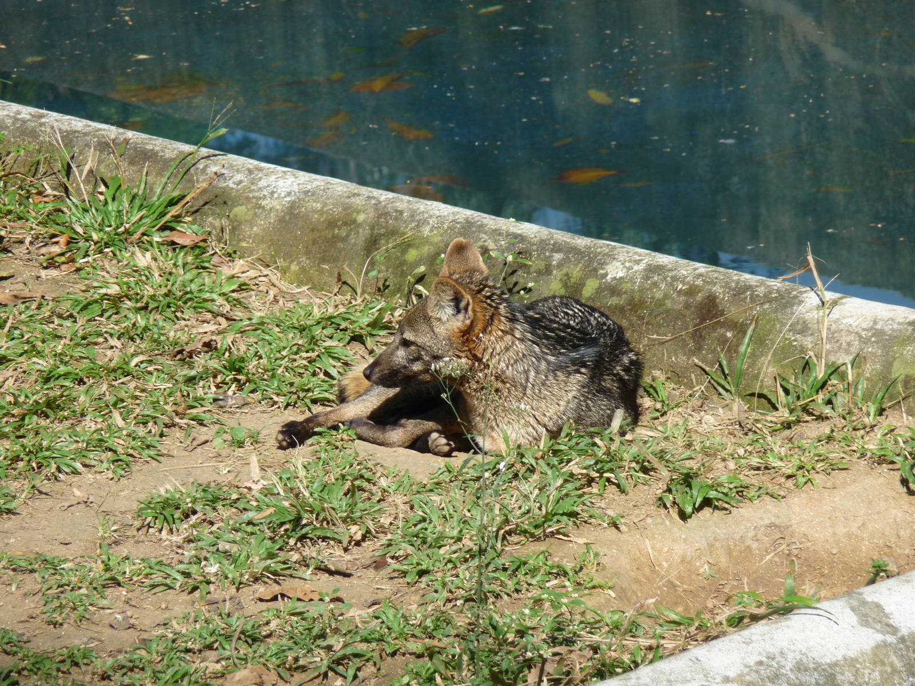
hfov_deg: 7.1
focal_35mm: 280
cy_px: 343
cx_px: 458
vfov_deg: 5.3
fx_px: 7401
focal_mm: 47
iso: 100
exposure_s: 1/320
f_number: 4.9
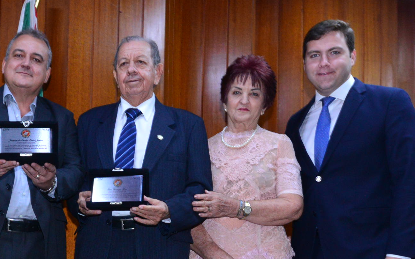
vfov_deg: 21.5
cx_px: 72
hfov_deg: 33.4
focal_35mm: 59
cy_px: 235
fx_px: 667
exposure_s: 1/60
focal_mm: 25
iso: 2500
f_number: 6.3
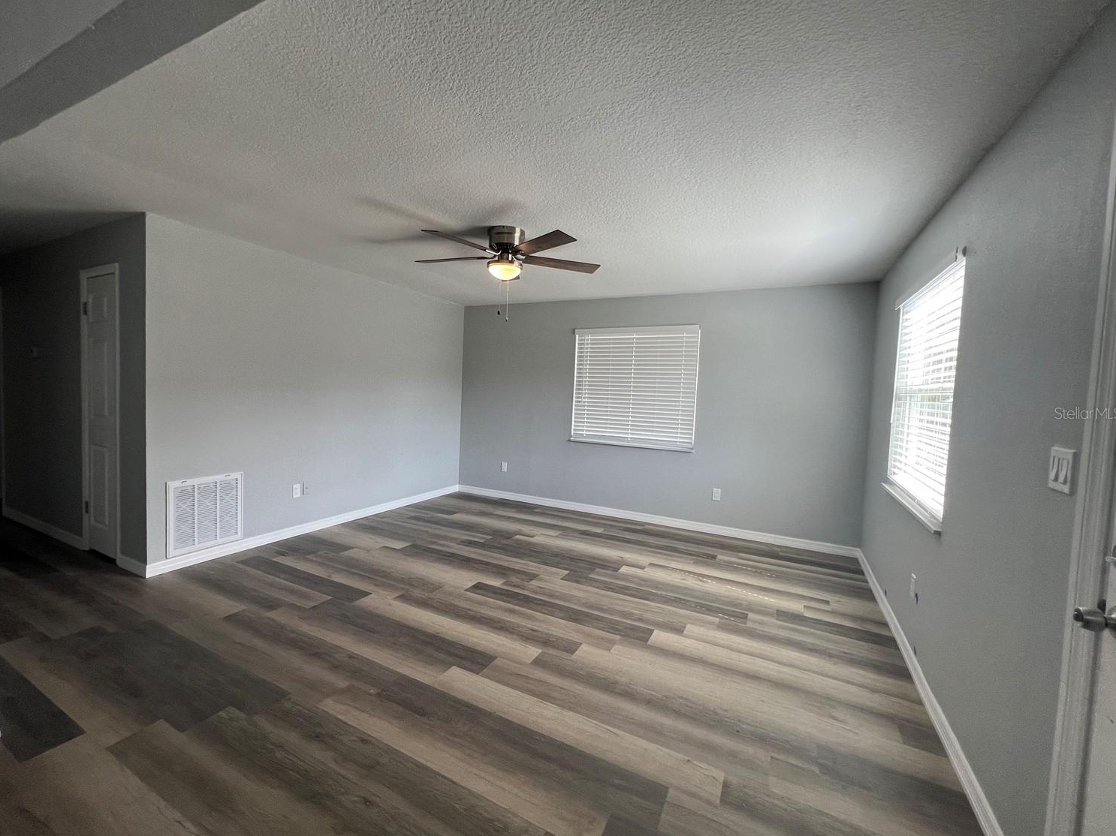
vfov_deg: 85.7
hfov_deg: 101.9
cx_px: 524
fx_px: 451
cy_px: 413
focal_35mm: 14
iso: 80
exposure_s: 1/120
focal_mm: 1.57
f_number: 1.8
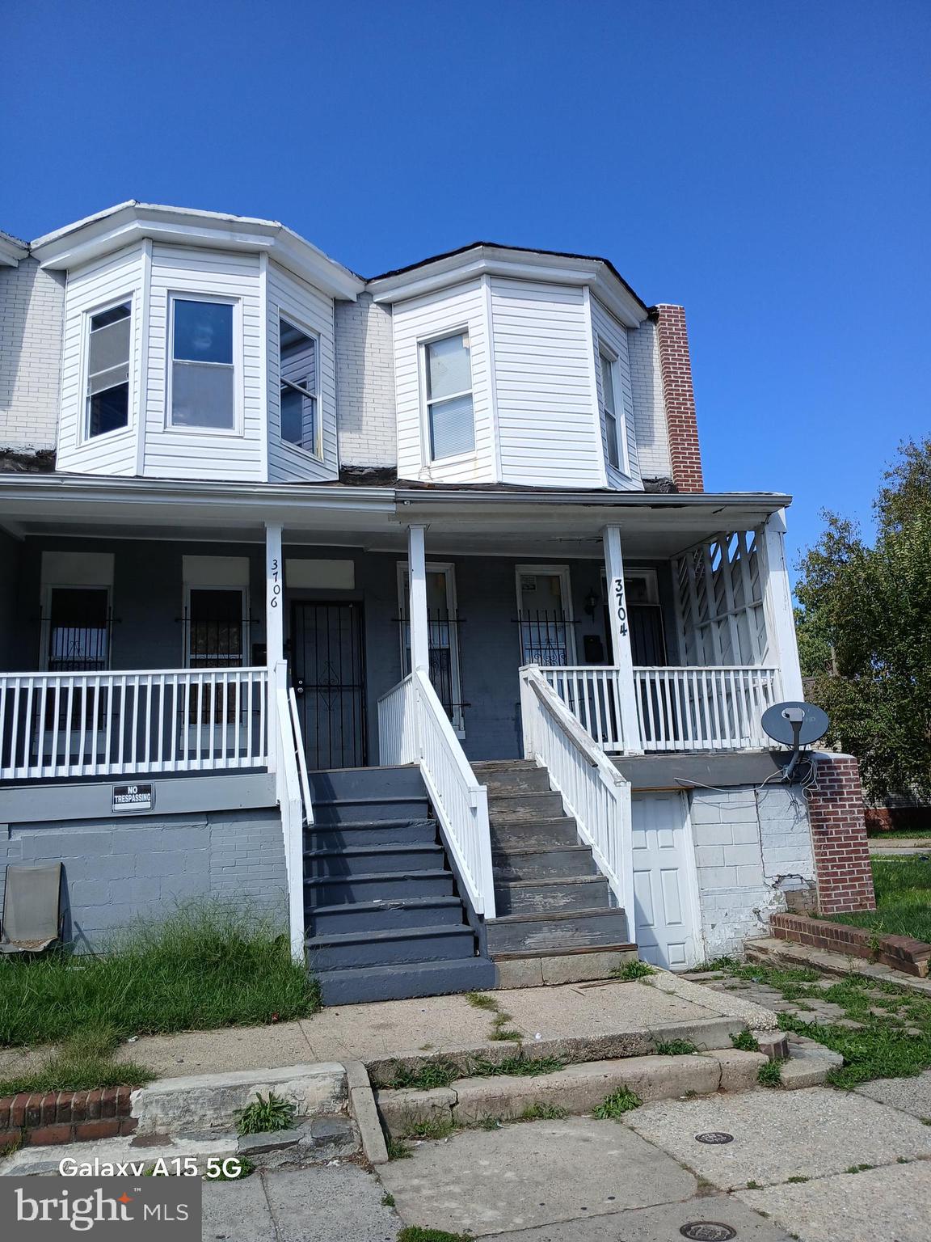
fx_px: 932
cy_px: 621
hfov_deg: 53.1
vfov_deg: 67.3
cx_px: 466
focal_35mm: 26
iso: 20
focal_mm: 3.98
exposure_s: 1/601
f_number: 1.8
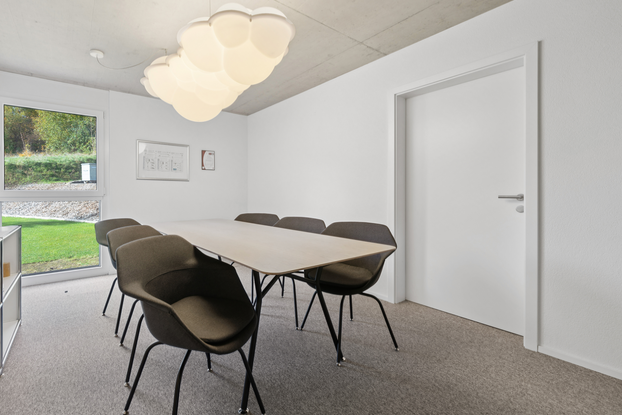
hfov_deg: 99.7
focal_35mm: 15
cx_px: 265
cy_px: 200
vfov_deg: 77.3
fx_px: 259
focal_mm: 12
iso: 100
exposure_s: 1/4
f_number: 10
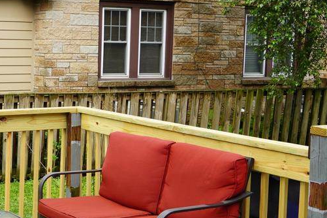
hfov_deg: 27.5
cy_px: 108
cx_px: -3
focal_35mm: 69
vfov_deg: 19.7
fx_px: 627
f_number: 5
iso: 100
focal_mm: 18
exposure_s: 1/80
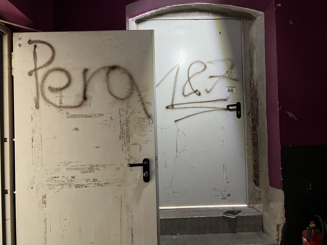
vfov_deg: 53.1
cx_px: 164
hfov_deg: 67.3
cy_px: 122
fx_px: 246
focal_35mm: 26
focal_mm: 5.7
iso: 500
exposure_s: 1/60
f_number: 1.5
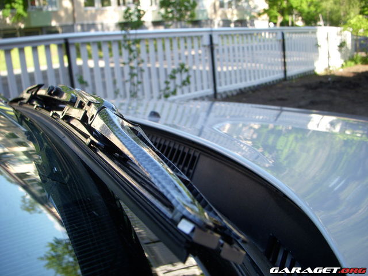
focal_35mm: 38
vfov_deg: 37.7
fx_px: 404
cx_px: 184
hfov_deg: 49.0
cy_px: 138
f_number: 3.3
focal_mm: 6.3
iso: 100
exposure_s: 1/160
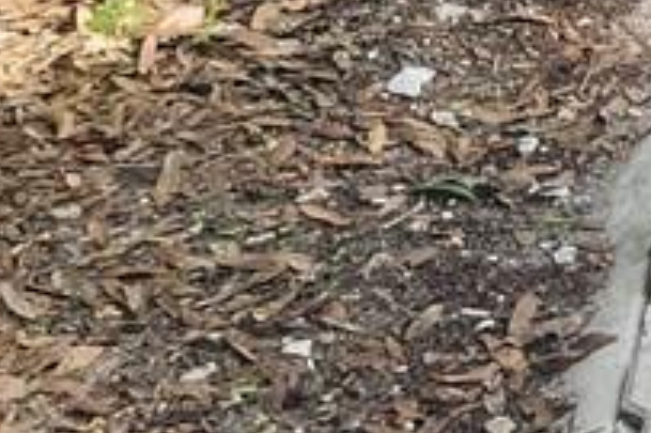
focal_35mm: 189
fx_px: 3415
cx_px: 1898
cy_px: -478
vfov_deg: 7.0
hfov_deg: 9.0
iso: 50
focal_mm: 5.4
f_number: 1.8
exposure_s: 1/180
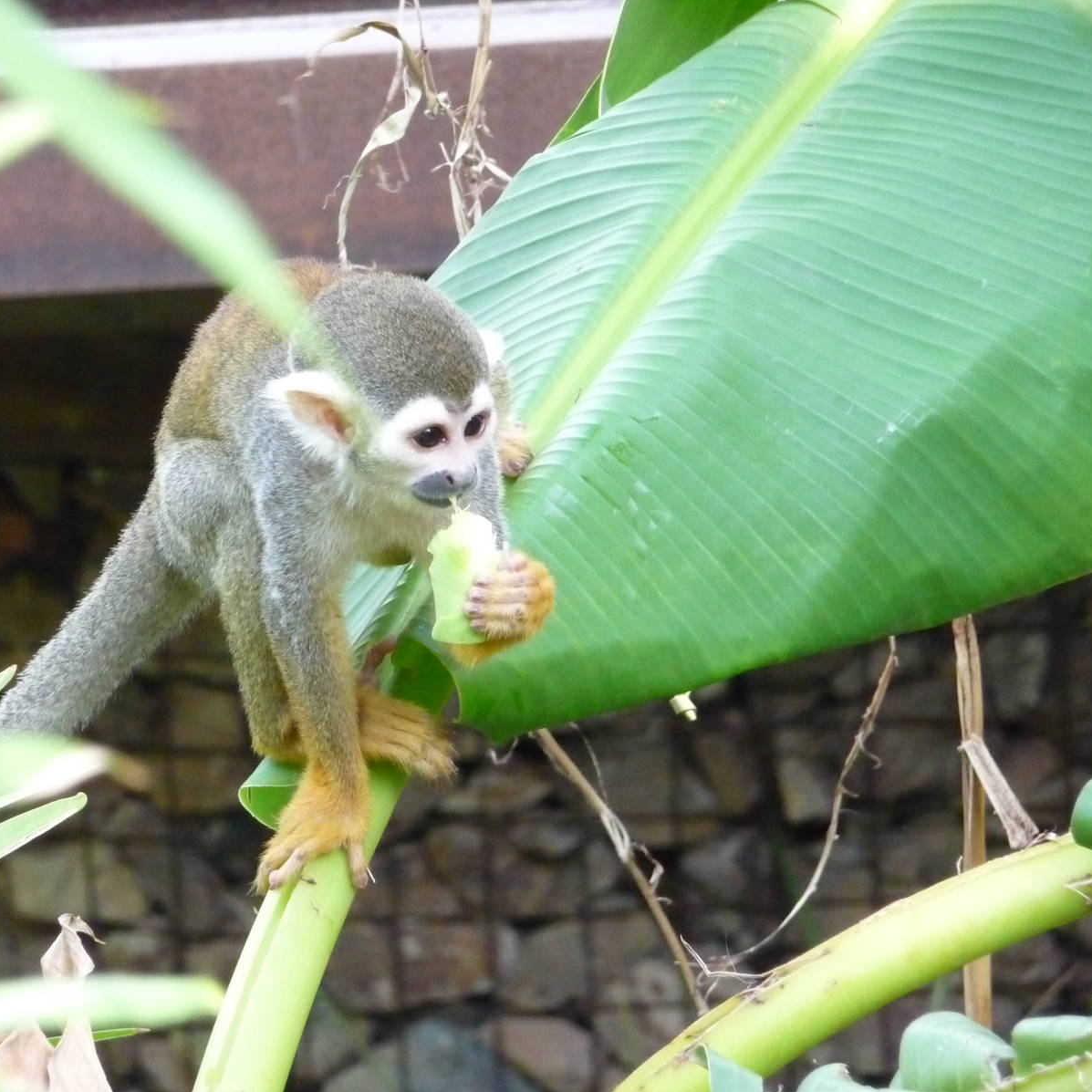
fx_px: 11135
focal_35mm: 312
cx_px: 463
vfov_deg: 5.6
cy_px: 546
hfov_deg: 5.6
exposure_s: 1/160
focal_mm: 45.4
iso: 800
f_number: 4.9
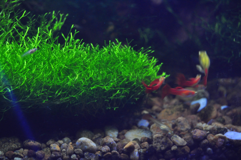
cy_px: 80
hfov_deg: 24.6
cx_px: 120
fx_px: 552
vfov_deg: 16.5
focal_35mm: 82
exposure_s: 1/50
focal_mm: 55
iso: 1000
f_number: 7.1
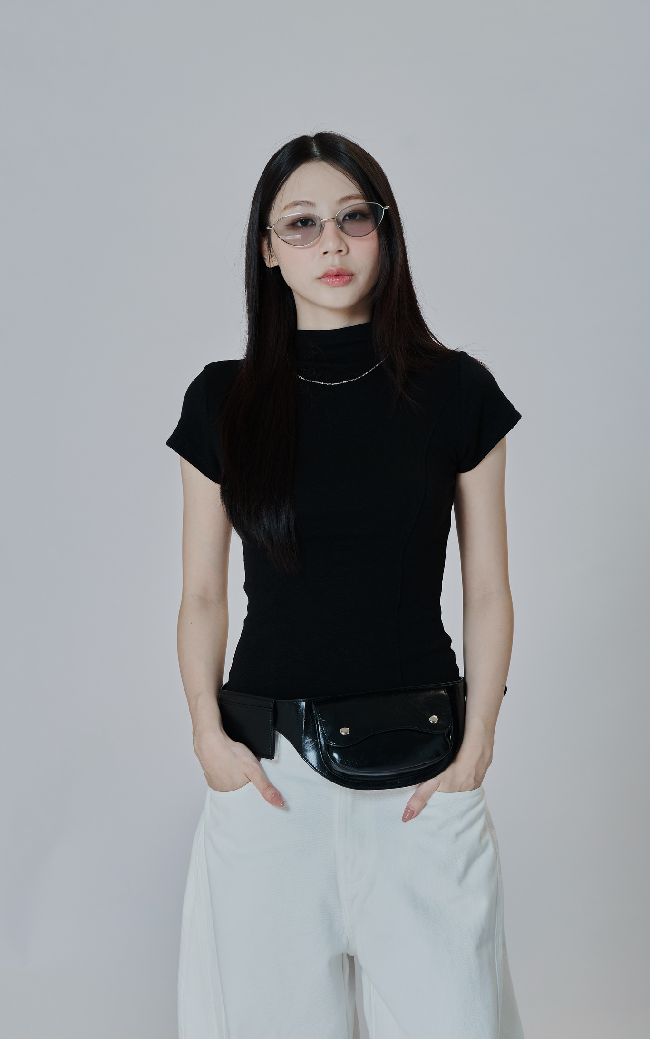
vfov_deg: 21.9
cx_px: 309
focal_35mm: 95
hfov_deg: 13.8
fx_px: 2692
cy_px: 531
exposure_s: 1/200
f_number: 5.6
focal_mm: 85
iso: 400
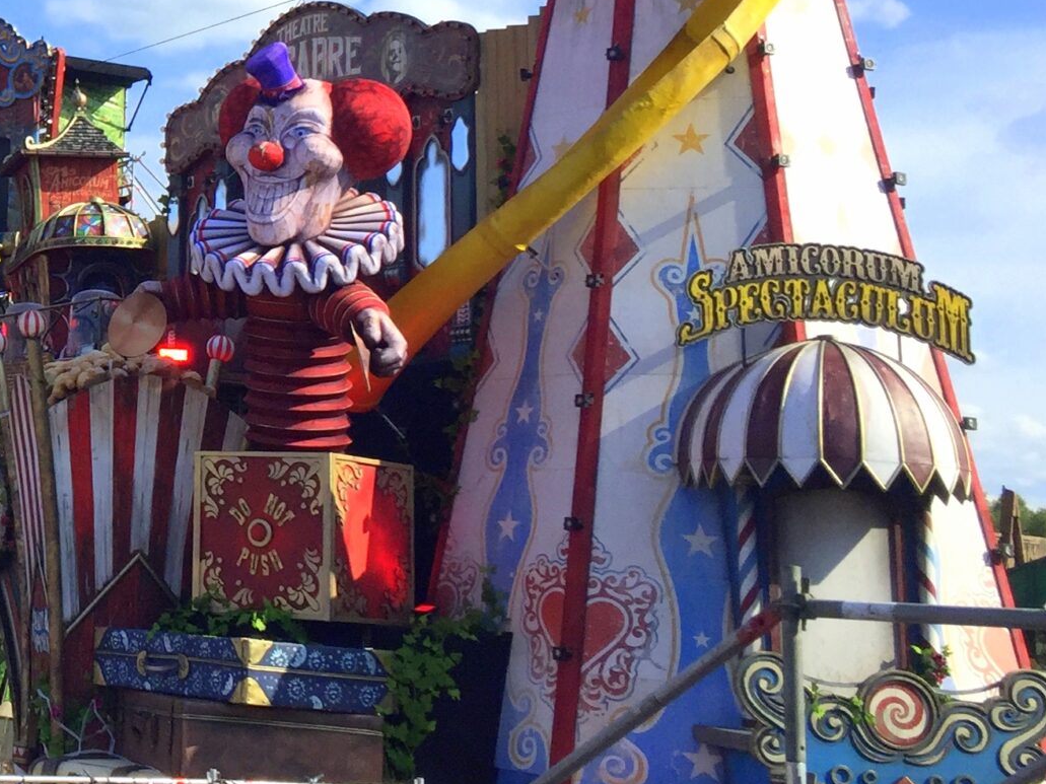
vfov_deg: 20.0
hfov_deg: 24.5
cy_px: 72
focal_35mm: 72
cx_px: -202
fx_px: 2175
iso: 32
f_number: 2.2
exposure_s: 1/2083
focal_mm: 4.15
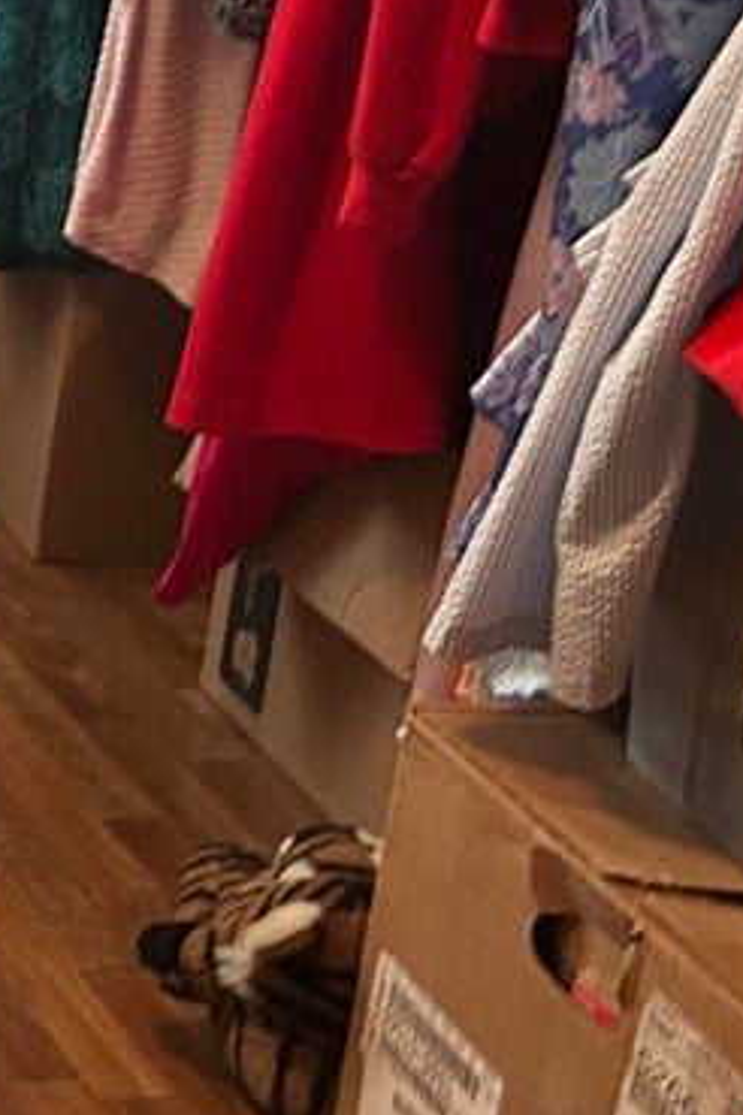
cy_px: -85
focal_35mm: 100
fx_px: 3096
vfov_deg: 19.6
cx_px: -880
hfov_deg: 11.8
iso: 400
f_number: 1.5
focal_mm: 5.7
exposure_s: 1/60
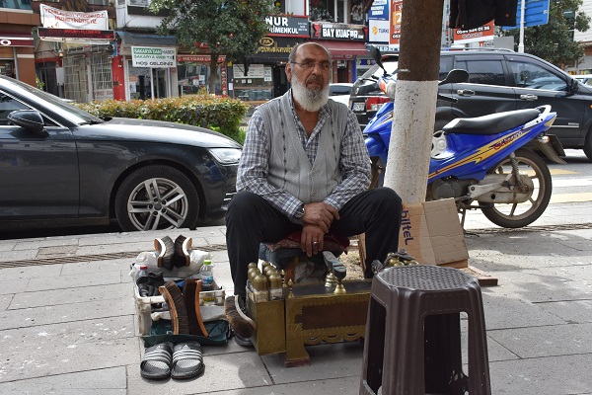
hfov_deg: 43.6
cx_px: 296
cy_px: 198
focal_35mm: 45
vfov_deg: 29.9
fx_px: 740
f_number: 8
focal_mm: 30
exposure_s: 1/500
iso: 560
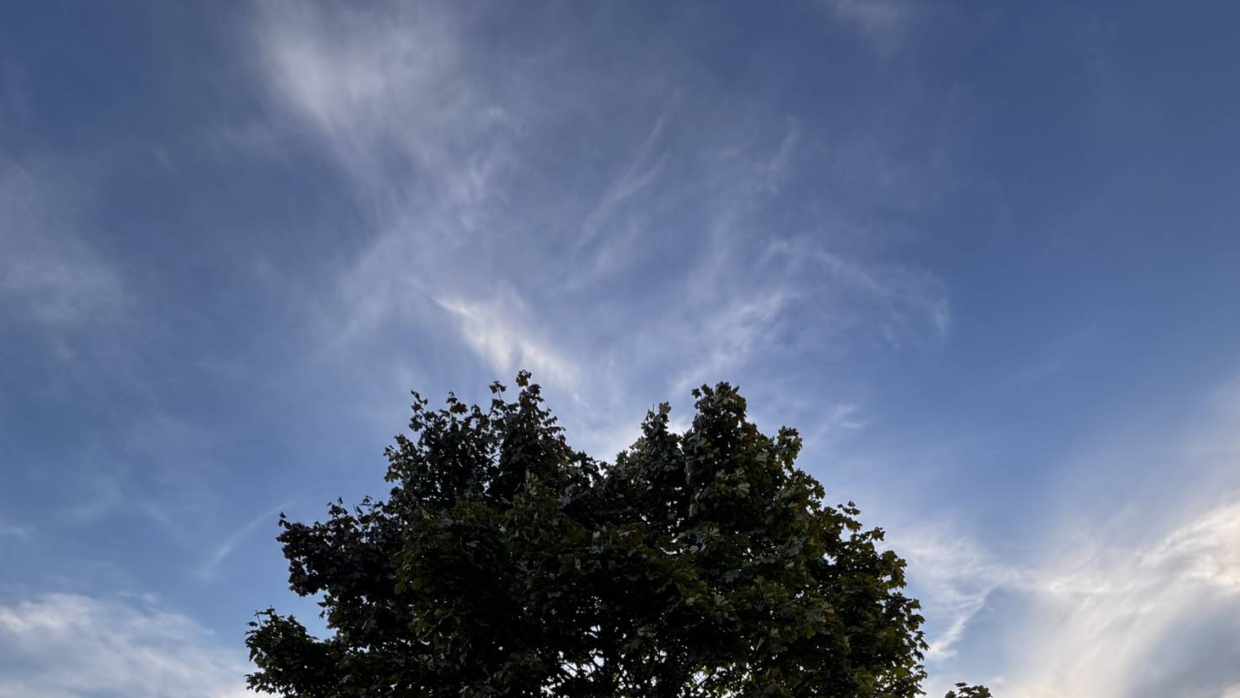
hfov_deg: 83.8
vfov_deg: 42.3
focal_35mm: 21
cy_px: 767
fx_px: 691
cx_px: 639
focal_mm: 2.22
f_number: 2.2
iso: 40
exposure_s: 1/138
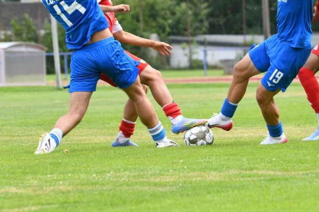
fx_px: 3456
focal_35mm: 390
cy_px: 51
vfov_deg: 3.5
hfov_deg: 5.3
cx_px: 175
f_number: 7.1
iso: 1250
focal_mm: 240
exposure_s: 1/1600
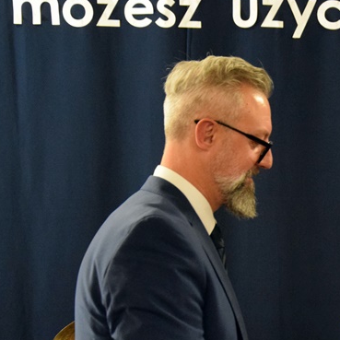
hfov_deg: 14.5
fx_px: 1311
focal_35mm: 118
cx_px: 368
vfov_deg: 14.7
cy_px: 253
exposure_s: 1/80
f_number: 4.5
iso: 5000
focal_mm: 38
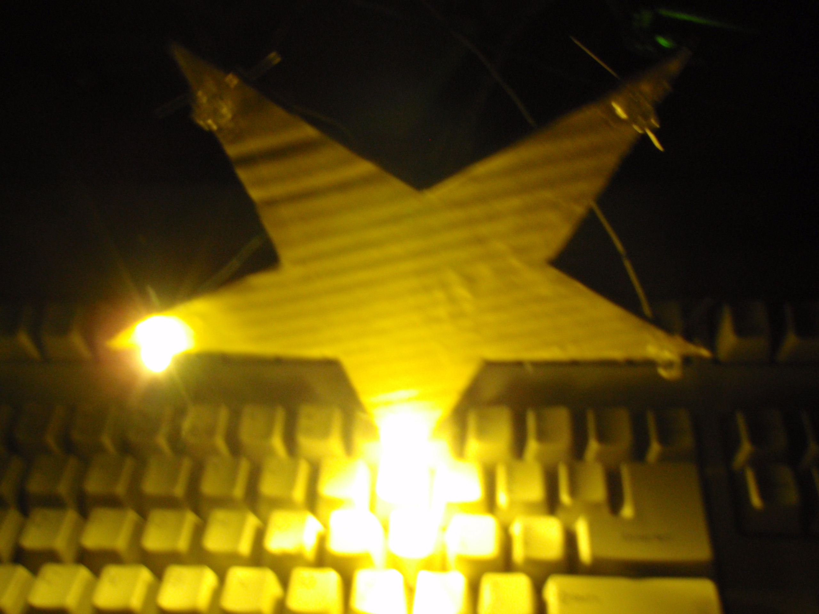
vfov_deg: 39.7
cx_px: 410
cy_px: 307
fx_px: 852
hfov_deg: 51.4
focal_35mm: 36
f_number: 4.1
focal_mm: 6.53
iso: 320
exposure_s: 1/4
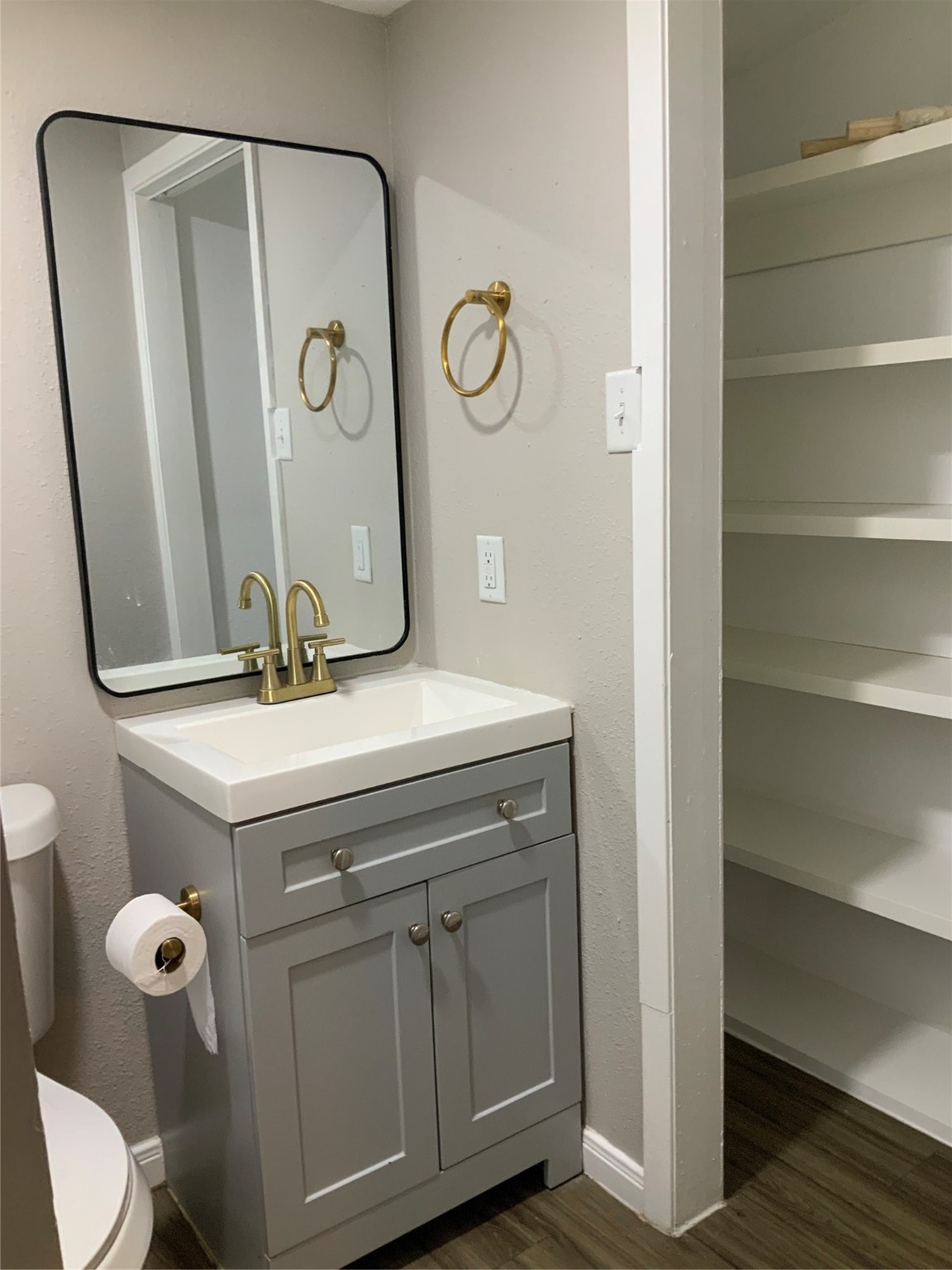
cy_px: 635
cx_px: 476
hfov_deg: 48.2
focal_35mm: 29
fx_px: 1063
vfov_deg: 61.7
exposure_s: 1/60
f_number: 1.8
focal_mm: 3
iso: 125
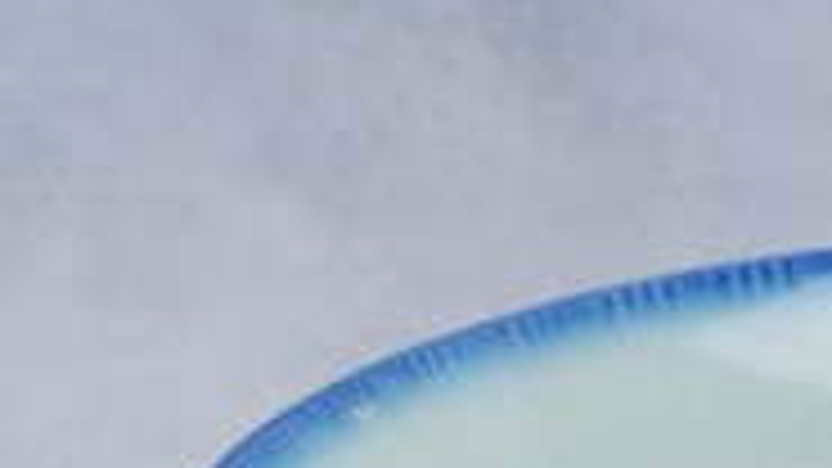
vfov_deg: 3.7
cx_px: 1223
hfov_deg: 6.5
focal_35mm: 327
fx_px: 7213
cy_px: 842
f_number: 13
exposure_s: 1/125
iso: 100
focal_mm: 60
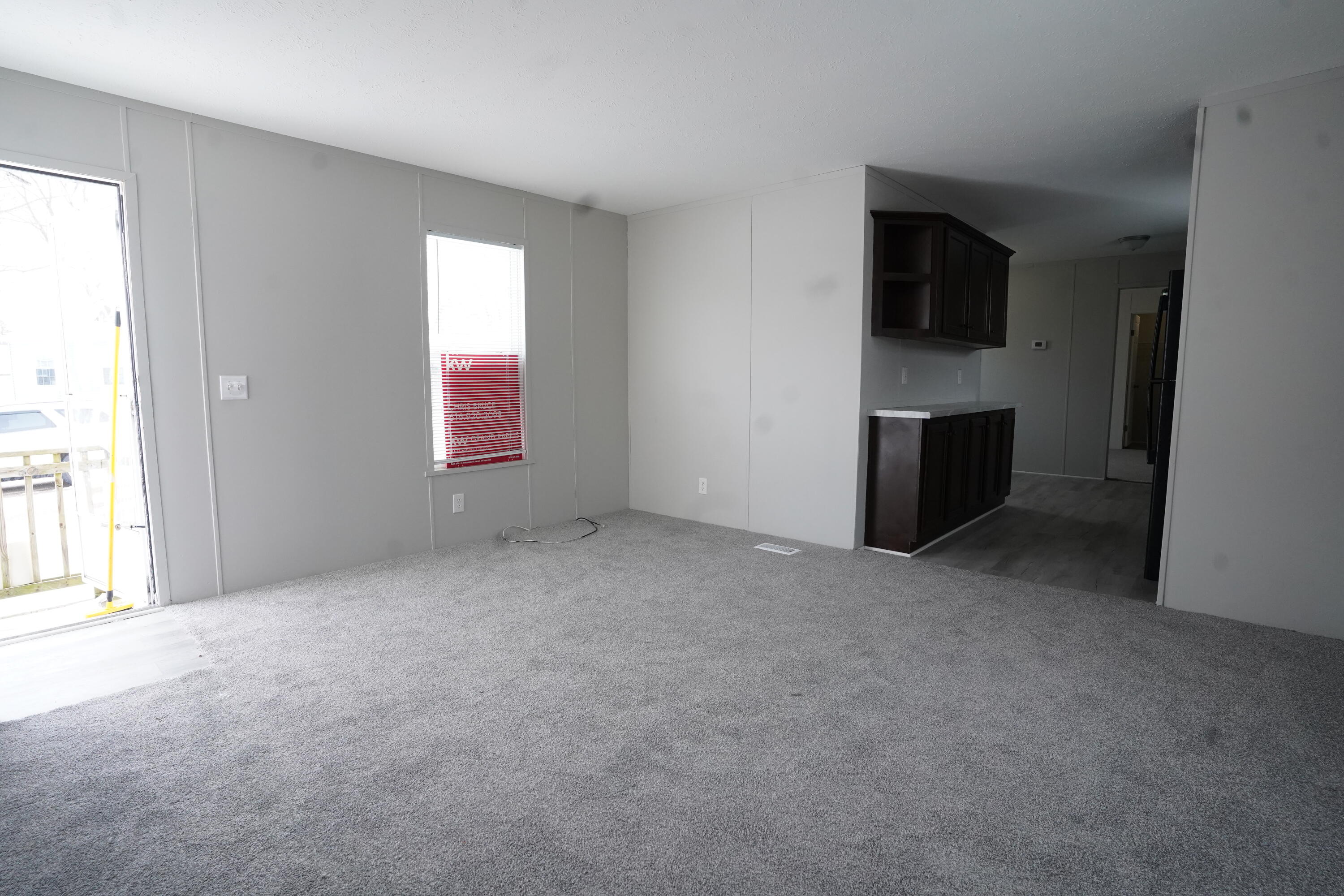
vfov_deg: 70.4
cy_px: 448
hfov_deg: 93.3
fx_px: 635
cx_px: 672
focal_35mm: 17
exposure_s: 1/400
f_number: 6.3
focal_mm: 17
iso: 2500
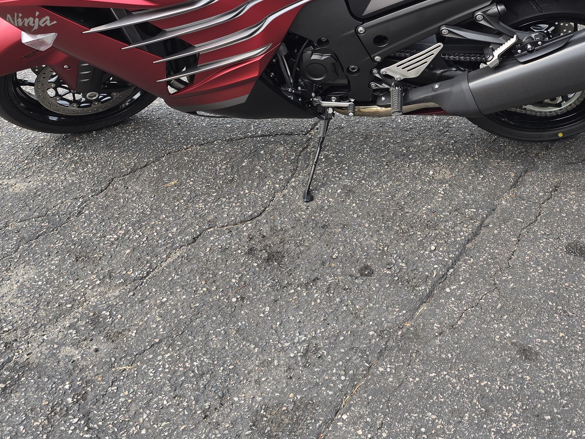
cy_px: 87
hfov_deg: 48.7
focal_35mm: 38
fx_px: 642
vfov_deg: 36.4
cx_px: 344
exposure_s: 1/180
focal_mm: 6.3
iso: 16
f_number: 1.7
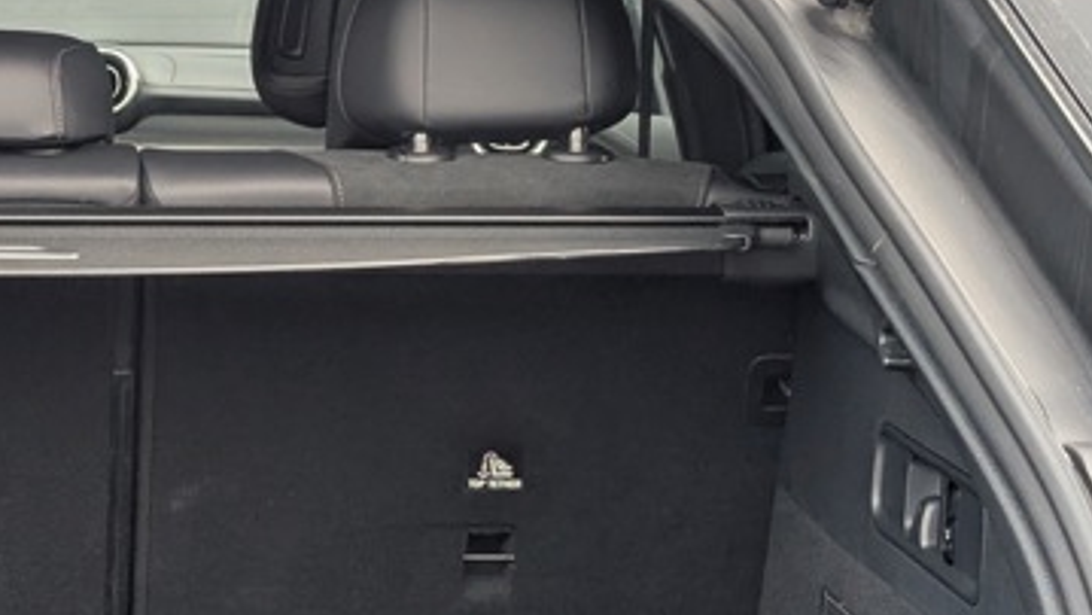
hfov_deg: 17.6
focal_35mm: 119
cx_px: 30
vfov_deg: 10.2
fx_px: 3446
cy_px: 387
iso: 34
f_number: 1.68
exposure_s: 1/202
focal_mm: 6.9
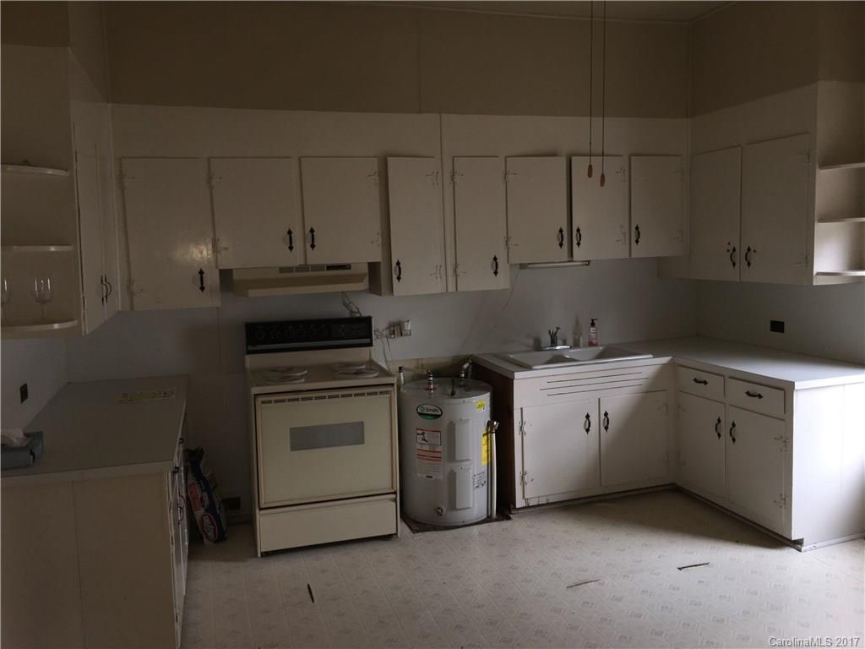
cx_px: 432
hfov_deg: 61.7
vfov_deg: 48.2
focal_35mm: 29
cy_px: 324
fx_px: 725
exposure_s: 1/34
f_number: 2.2
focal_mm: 4.15
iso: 25
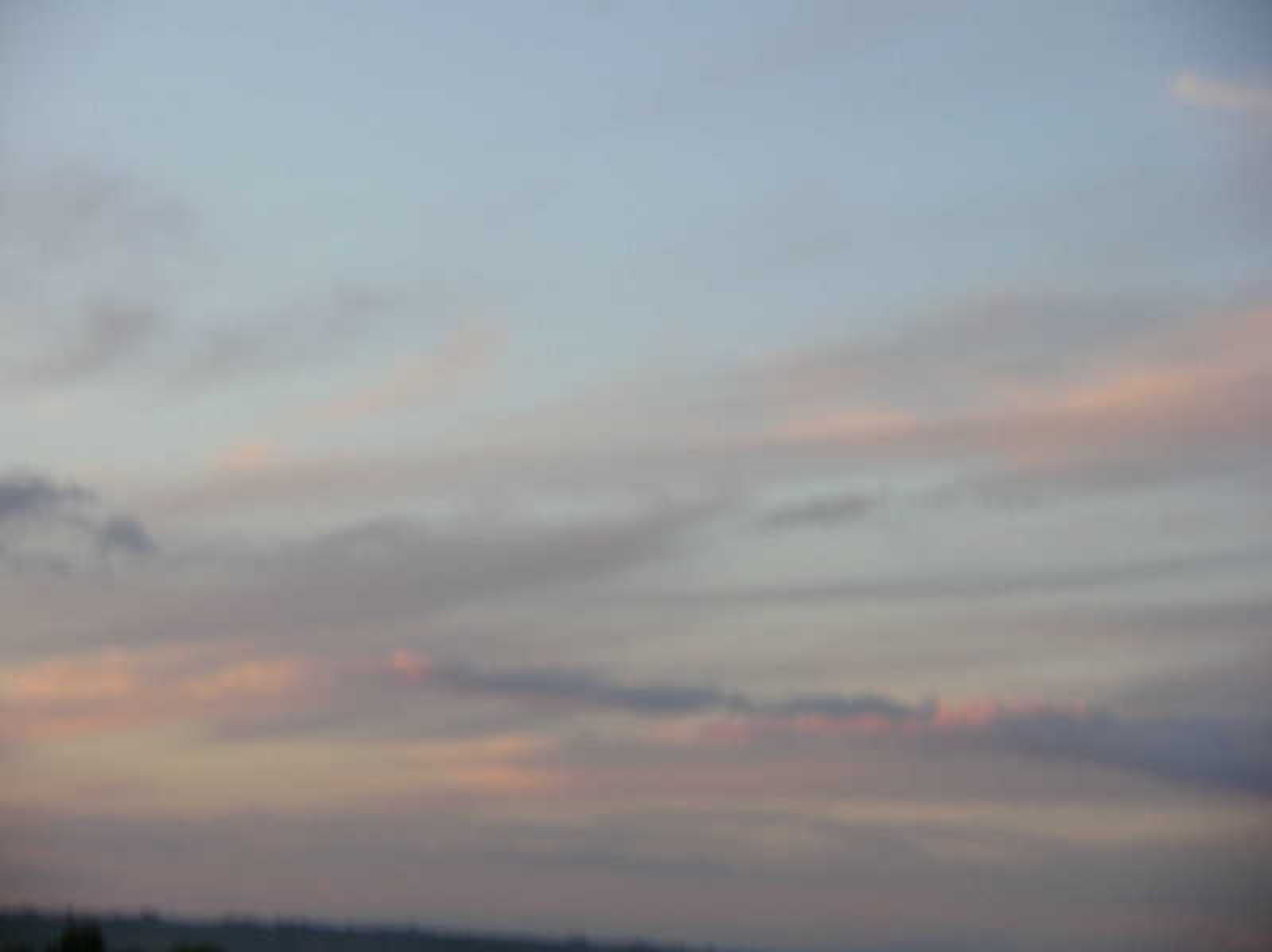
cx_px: 636
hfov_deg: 15.9
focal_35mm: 124
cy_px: 476
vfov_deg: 11.9
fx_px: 4554
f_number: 3.6
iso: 50
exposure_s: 1/54.4
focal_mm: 20.4
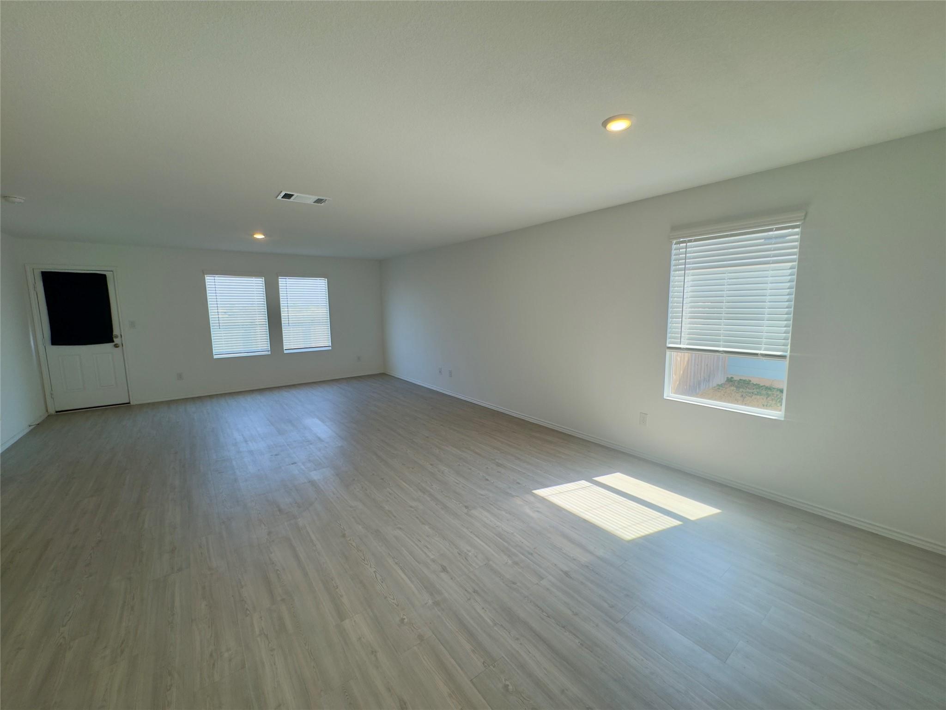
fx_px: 383
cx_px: 473
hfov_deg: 102.1
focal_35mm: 14
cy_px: 355
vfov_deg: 85.7
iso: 40
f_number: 2.2
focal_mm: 2.22
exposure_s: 1/120
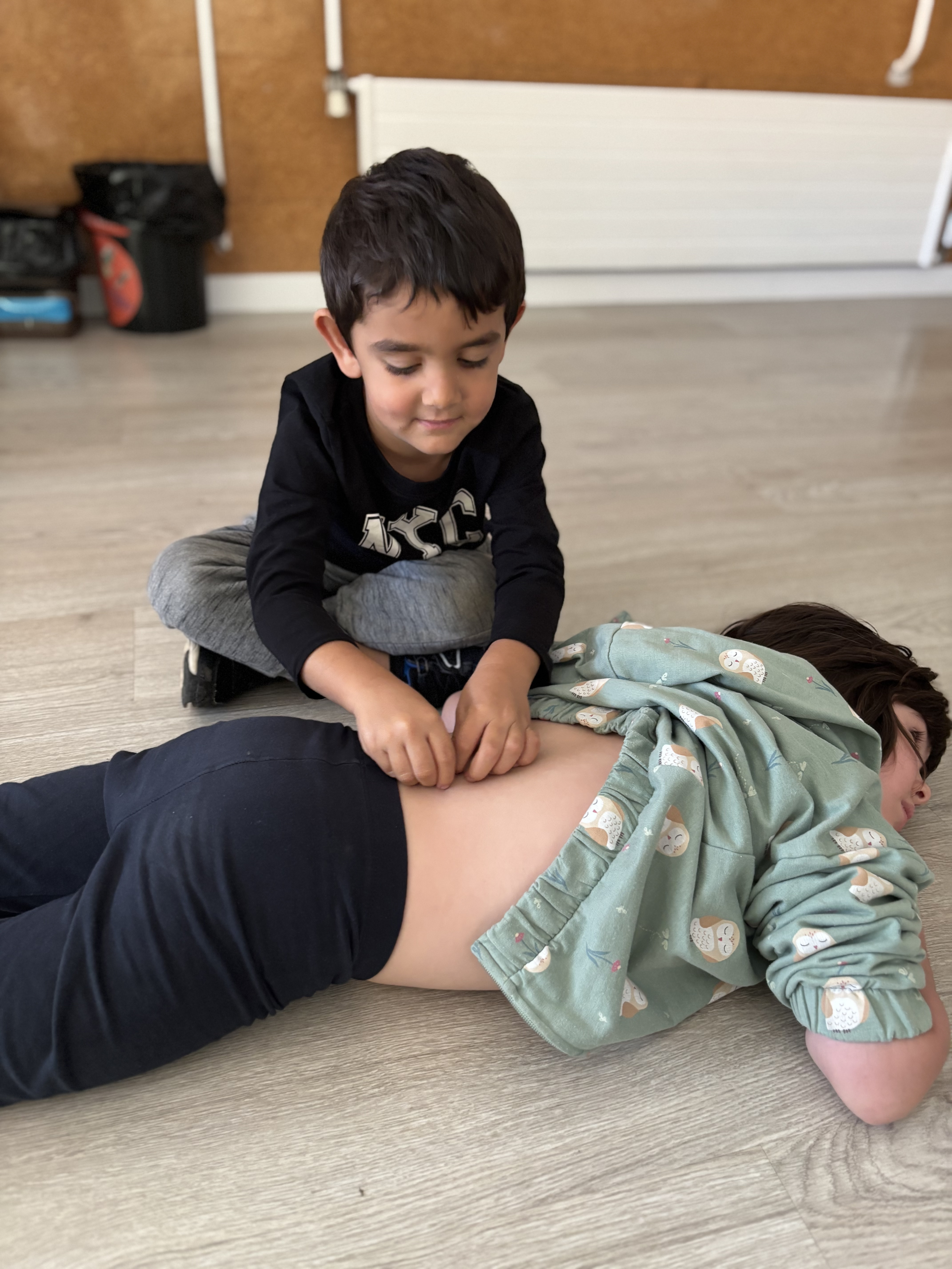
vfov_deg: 67.3
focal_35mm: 26
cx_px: 476
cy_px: 634
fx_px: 953
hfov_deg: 53.1
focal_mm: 5.96
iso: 500
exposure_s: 1/53
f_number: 1.6
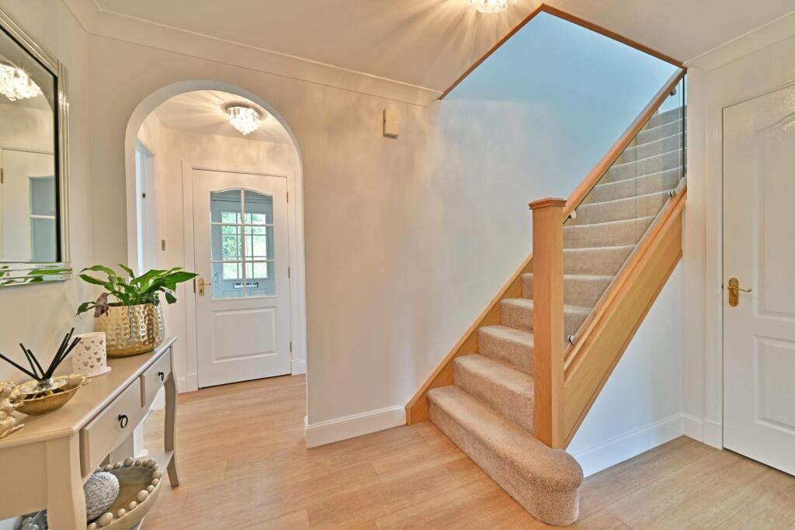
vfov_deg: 81.2
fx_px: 309
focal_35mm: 14
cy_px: 265
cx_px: 398
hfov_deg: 104.2
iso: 125
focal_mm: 14
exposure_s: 1/1.6
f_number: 11
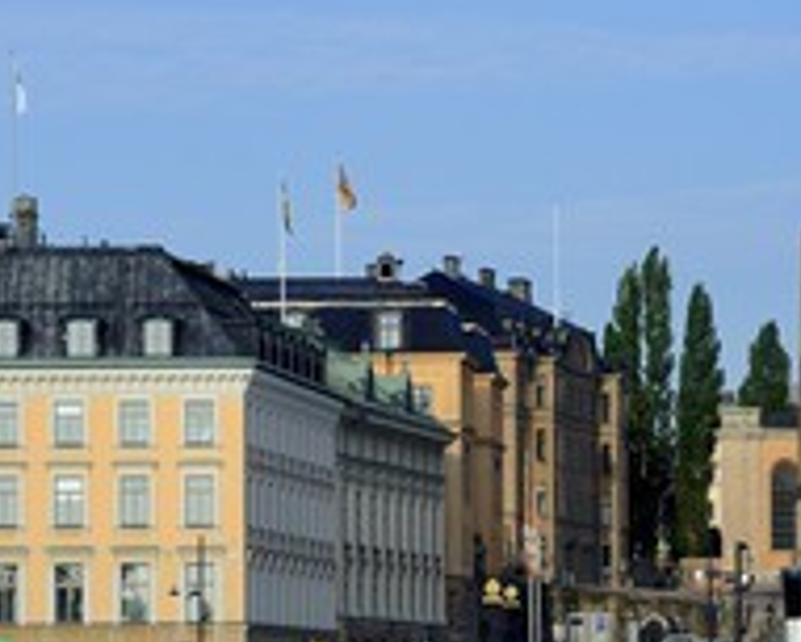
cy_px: 436
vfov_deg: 6.2
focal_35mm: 248
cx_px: 486
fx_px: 5882
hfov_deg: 7.8
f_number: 10
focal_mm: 120
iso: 200
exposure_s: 1/320
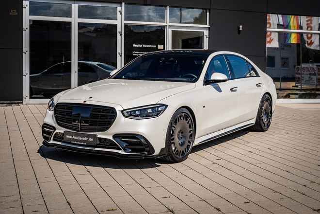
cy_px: 107
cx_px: 160
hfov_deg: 47.4
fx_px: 364
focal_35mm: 41
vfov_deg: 32.6
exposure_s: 1/800
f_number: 7.1
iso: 500
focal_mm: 41
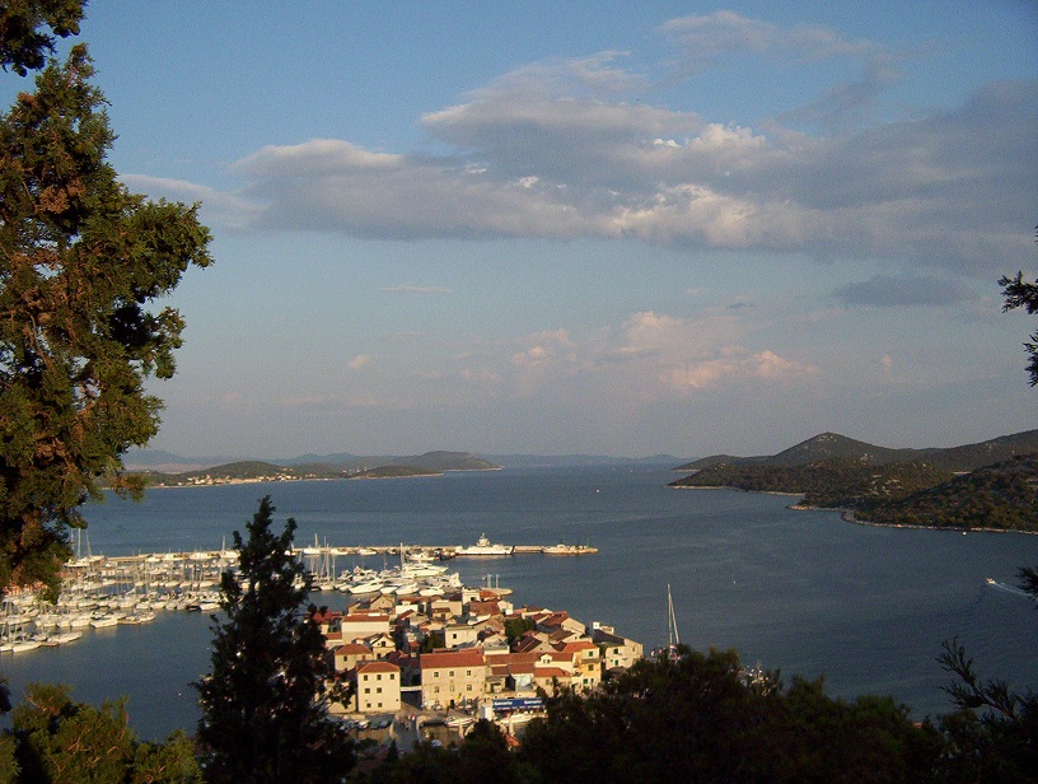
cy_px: 392
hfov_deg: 47.8
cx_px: 519
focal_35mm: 39
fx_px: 1172
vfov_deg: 37.0
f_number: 3.84
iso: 100
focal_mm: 5.26
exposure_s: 1/1222
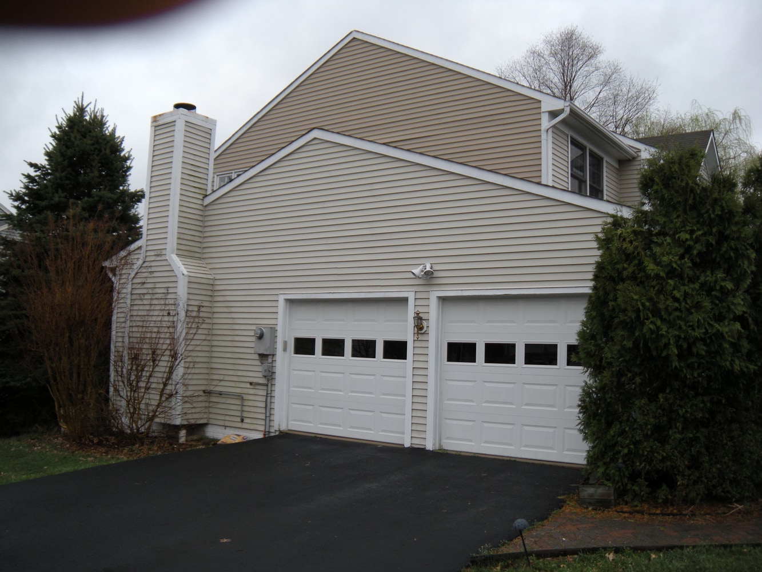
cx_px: 381
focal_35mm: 35
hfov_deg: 52.6
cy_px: 286
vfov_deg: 40.7
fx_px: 771
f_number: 3.8
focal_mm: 5.9
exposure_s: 1/152
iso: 64
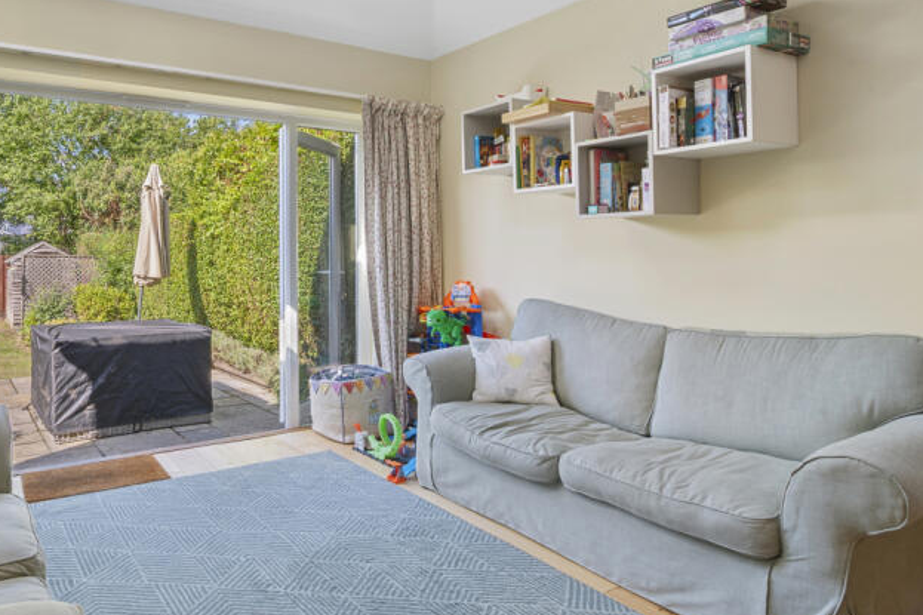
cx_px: 265
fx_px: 590
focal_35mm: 23
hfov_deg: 72.4
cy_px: 241
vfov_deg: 54.6
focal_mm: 14
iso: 200
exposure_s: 1/2
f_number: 16
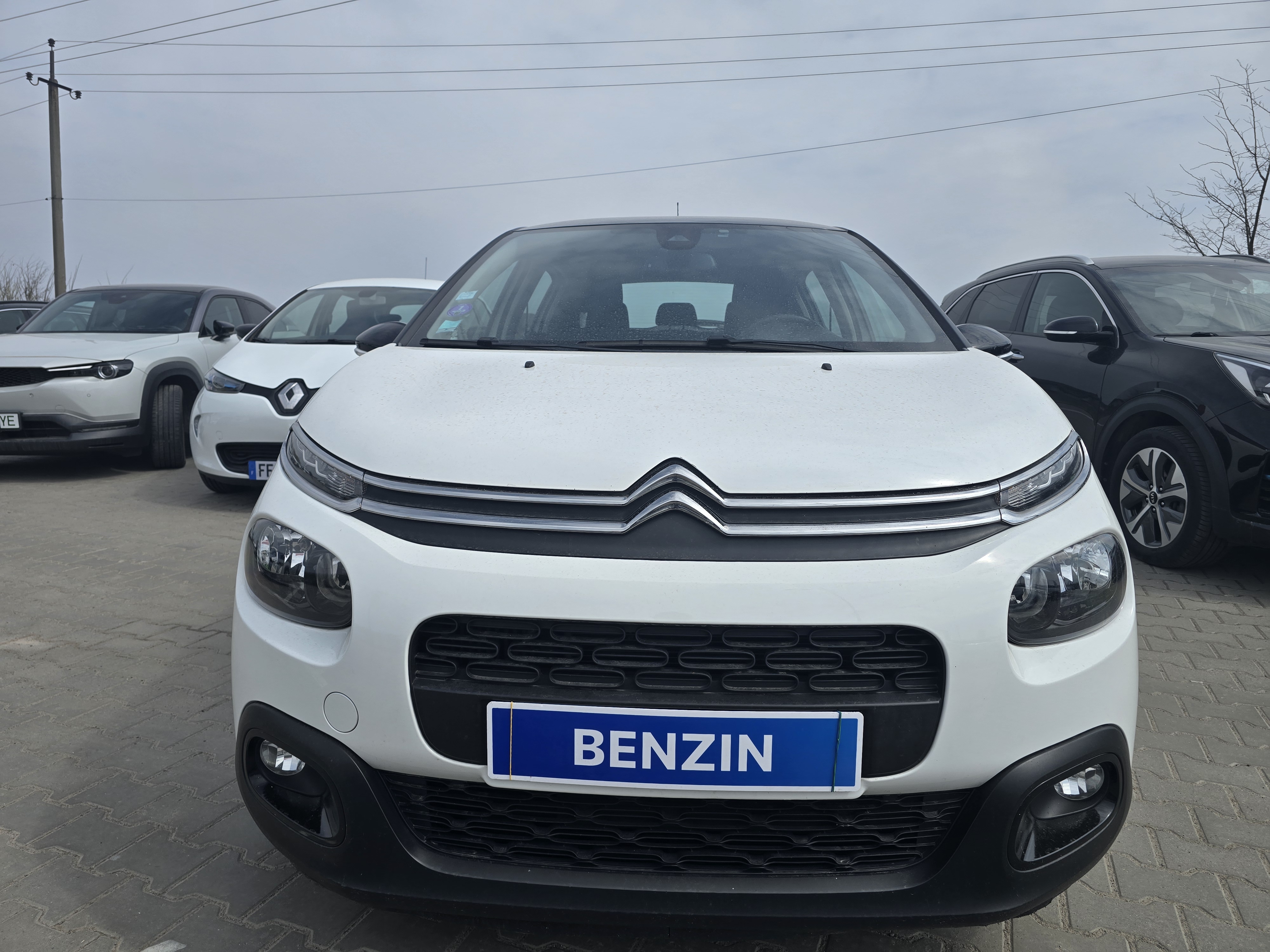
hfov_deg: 73.9
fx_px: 844
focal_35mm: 23
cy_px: 476
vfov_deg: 58.9
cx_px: 635
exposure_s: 1/1509
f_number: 1.7
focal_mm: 6.3
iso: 12
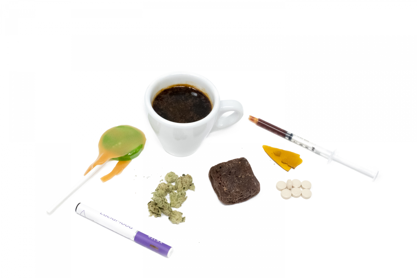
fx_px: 614
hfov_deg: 37.5
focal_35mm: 53
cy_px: 139
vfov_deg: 25.5
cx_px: 208
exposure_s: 1/340
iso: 8000
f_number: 11
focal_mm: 35
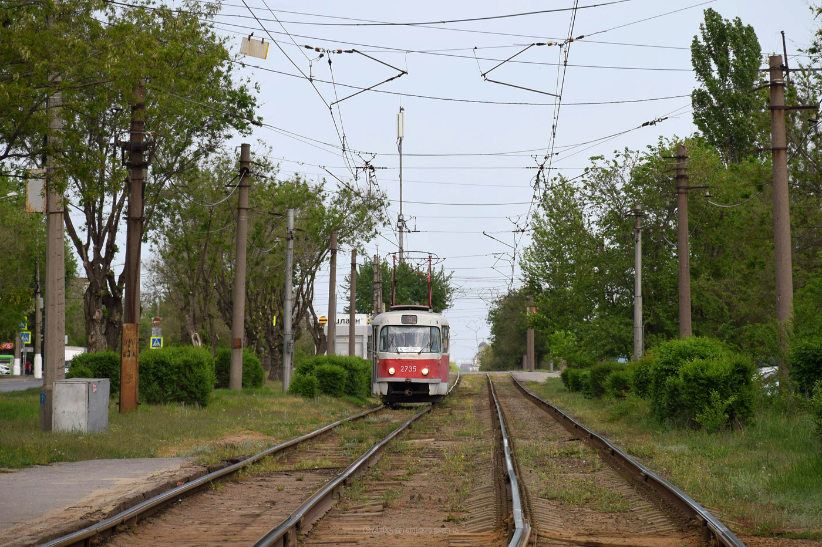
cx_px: 411
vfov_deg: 9.6
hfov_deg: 14.4
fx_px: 3252
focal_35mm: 142
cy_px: 274
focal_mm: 95
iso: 200
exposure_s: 1/500
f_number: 8
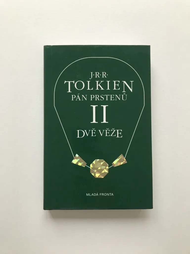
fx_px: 205
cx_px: 95
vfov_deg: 63.4
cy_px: 127
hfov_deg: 49.7
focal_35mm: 28
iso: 40
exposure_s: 1/25
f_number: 1.8
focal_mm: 3.99
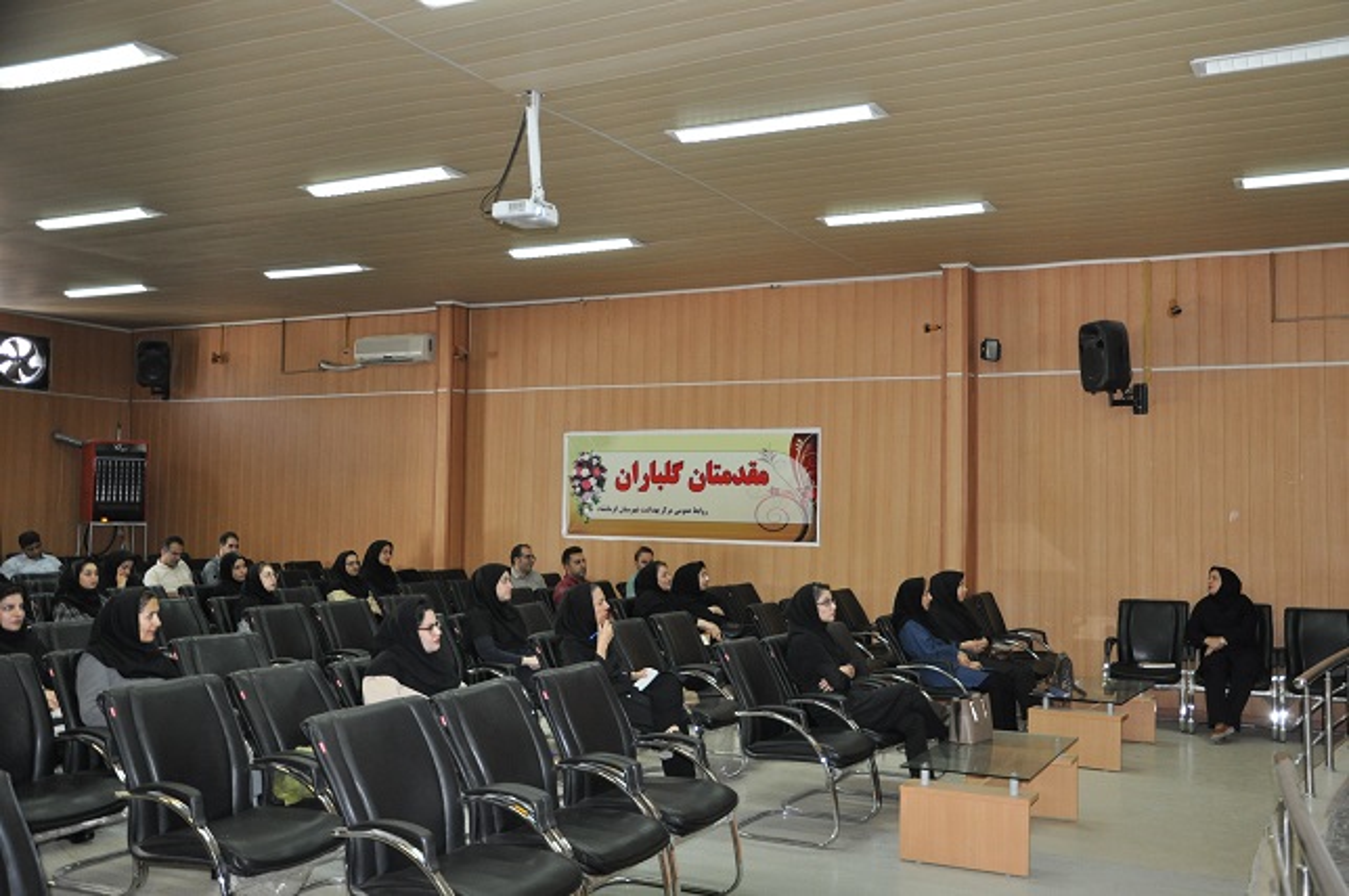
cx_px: 674
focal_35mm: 33
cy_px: 448
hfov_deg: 57.3
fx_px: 1235
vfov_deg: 39.9
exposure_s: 1/60
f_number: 4
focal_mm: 22
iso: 800
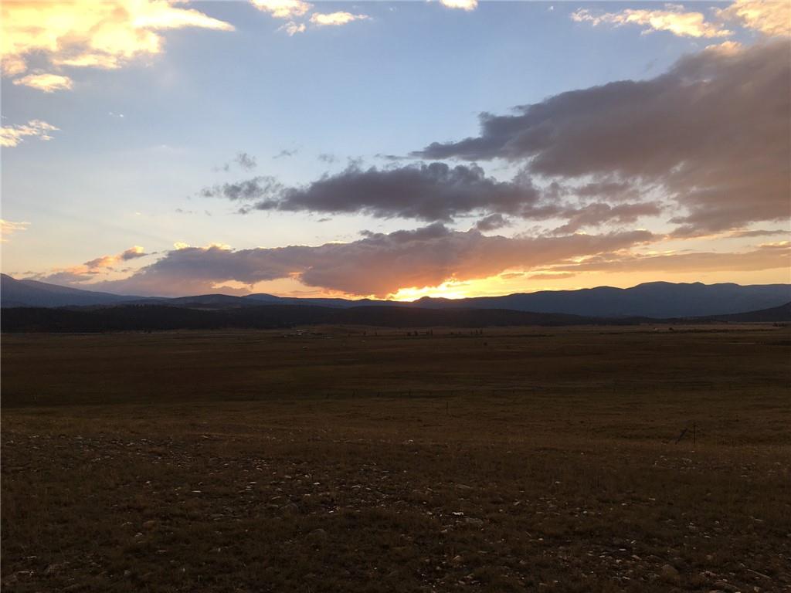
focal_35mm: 29
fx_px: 663
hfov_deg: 61.7
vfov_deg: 48.2
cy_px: 296
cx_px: 396
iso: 25
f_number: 2.2
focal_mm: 4.15
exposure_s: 1/330
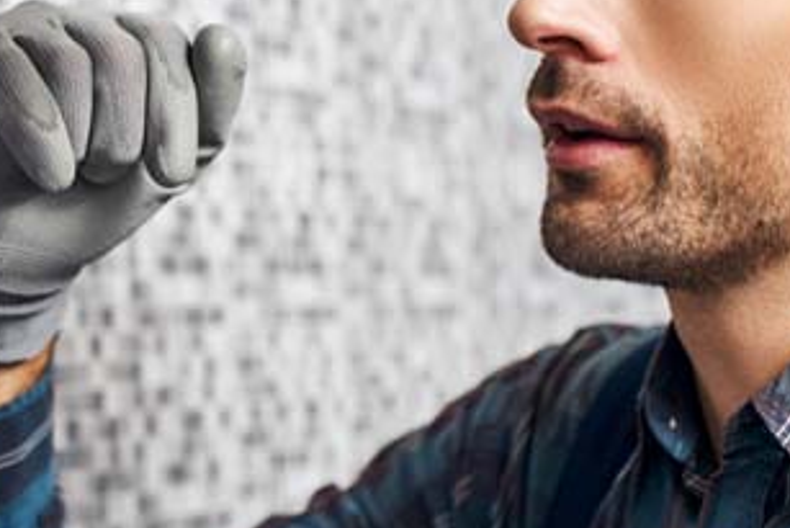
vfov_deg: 12.0
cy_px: 251
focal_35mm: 114
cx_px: 80
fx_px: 2503
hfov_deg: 17.7
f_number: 4
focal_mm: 50
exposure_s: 1/125
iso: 320
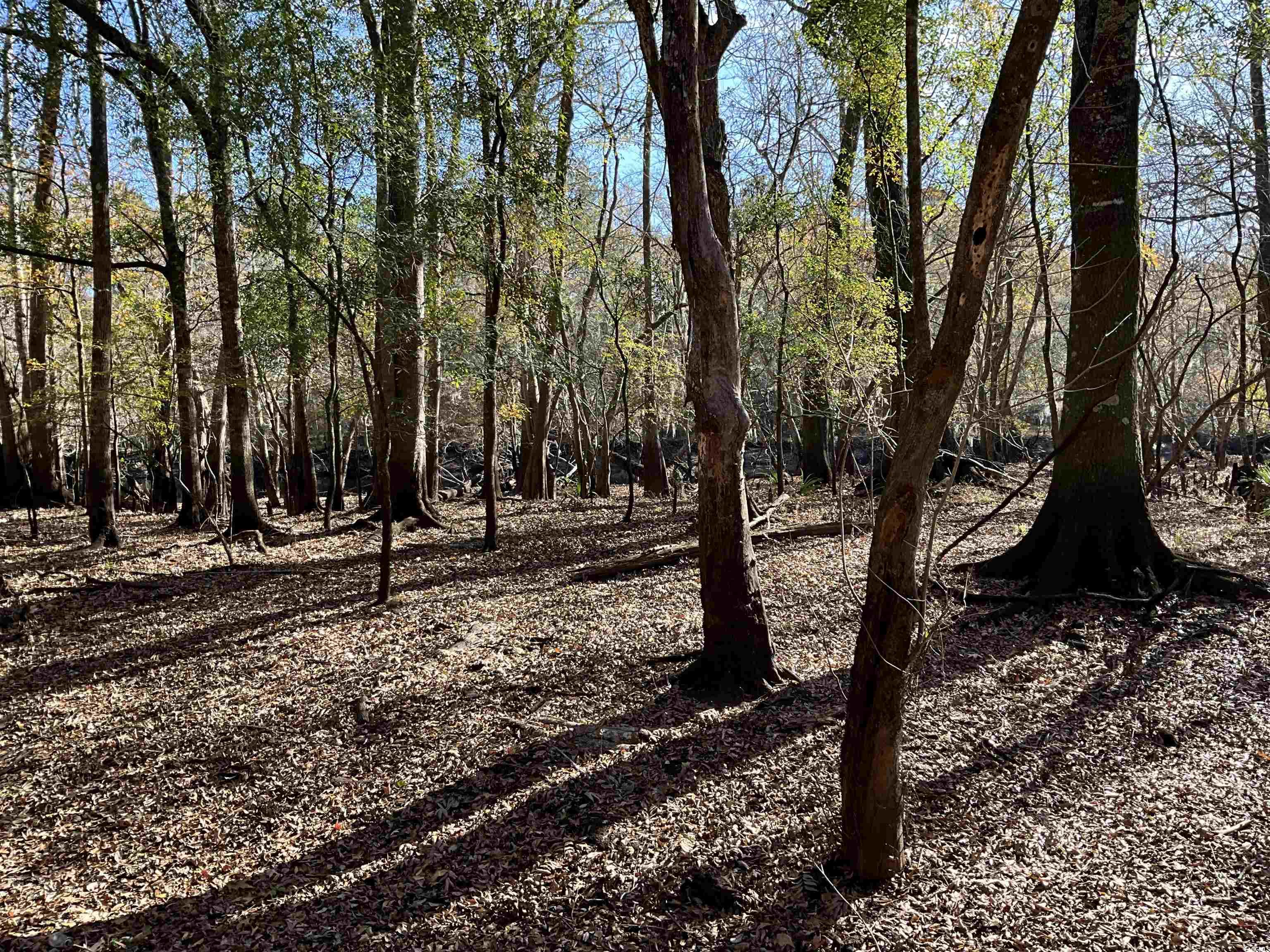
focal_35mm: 29
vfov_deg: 48.2
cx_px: 635
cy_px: 476
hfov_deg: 61.7
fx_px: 1064
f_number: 1.8
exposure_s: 1/199
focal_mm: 3
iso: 20
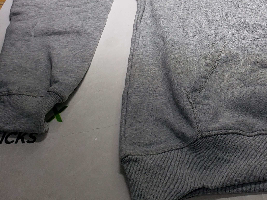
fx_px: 393
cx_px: 255
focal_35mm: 51
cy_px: 9
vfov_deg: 27.2
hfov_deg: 34.7
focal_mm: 4.3
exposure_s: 1/150
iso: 50
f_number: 2.4
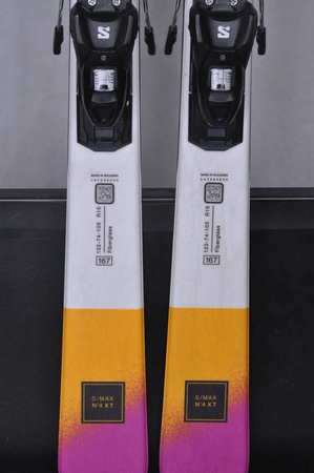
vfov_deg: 18.2
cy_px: 236
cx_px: 157
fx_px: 1475
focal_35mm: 112
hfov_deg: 12.2
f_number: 9.5
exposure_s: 1/125
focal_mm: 75
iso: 3200
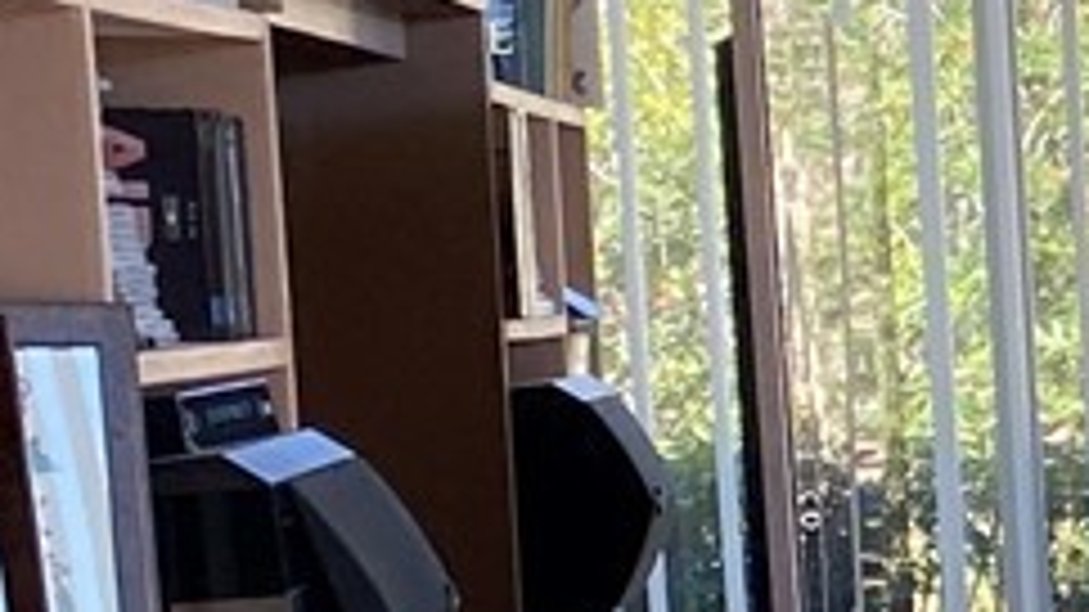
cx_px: 2920
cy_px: 1066
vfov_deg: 6.4
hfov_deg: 9.7
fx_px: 5399
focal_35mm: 187
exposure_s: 1/167
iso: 32
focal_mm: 4.25
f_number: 1.8
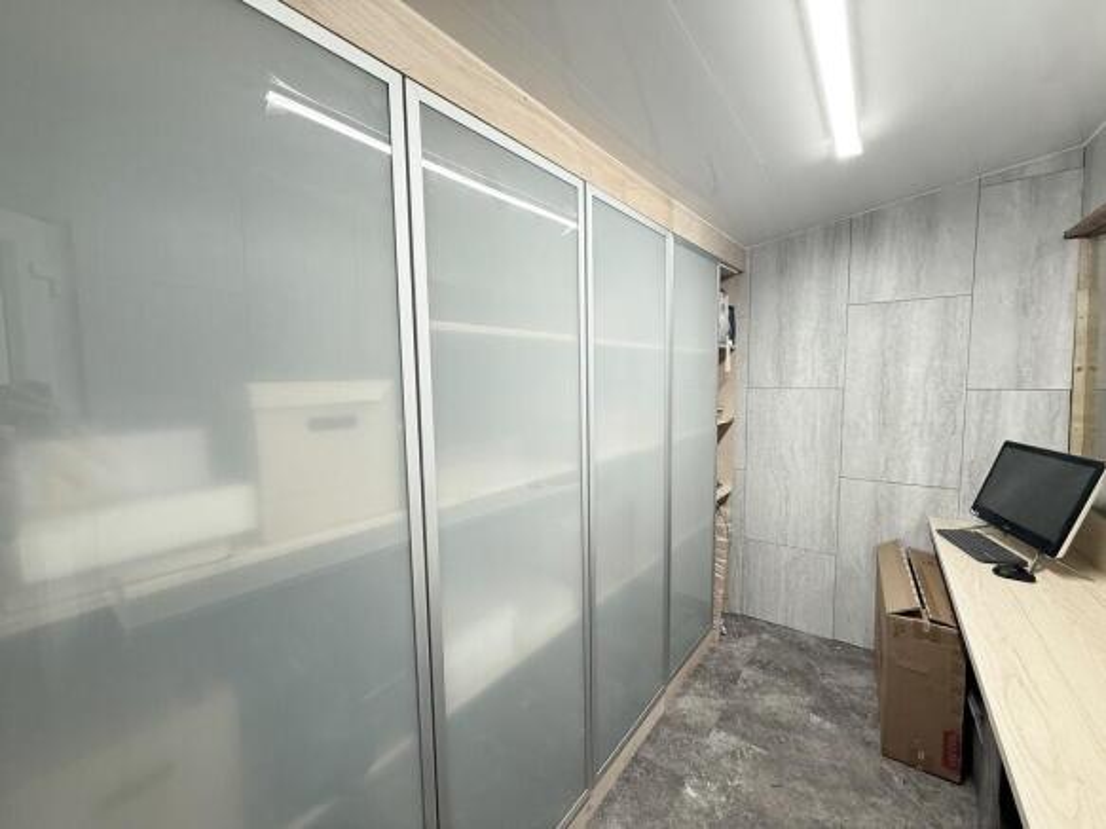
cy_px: 414
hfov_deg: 102.1
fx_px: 447
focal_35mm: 14
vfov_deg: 85.7
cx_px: 553
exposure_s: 1/100
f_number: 2.2
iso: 125
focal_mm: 2.22
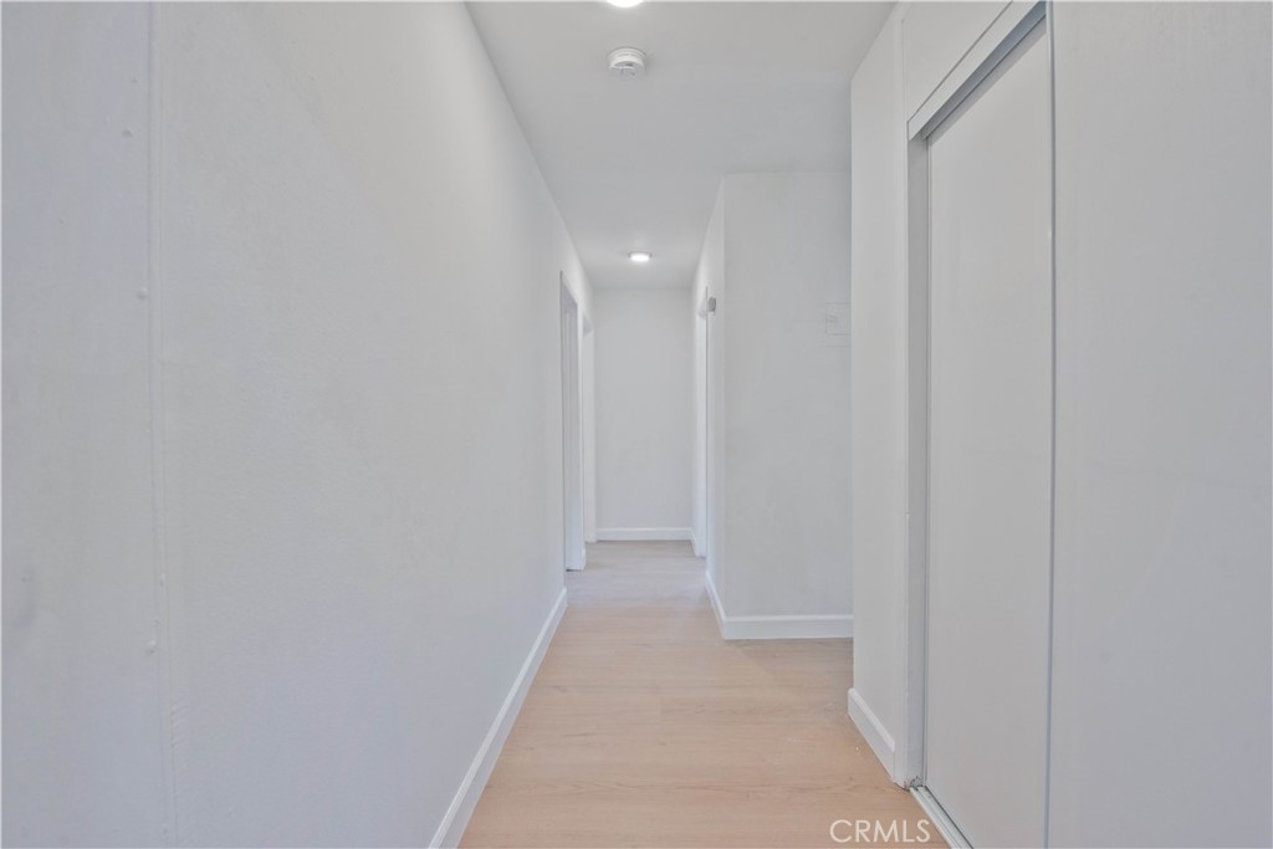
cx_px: 636
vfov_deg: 73.8
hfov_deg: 96.7
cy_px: 424
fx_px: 566
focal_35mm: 16
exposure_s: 1/30
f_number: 7.1
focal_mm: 16
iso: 400
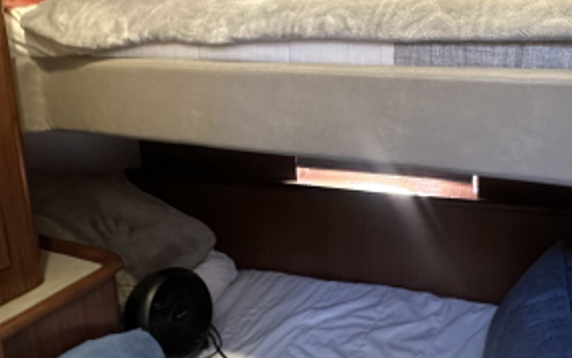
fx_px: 546
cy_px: 129
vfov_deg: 36.0
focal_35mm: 35
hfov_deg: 54.9
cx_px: 343
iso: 500
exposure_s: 1/50
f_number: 2.2
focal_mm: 2.22
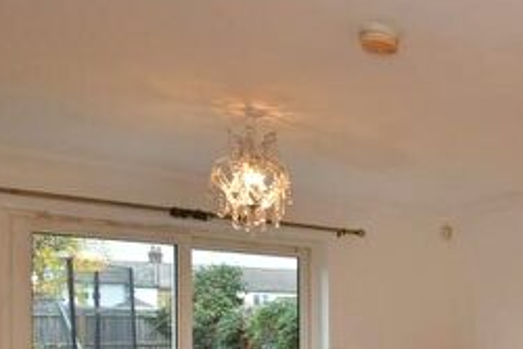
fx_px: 610
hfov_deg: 32.3
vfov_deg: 30.1
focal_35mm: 42
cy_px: 335
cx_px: 709
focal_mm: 10
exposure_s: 1/4
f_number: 8
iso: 125
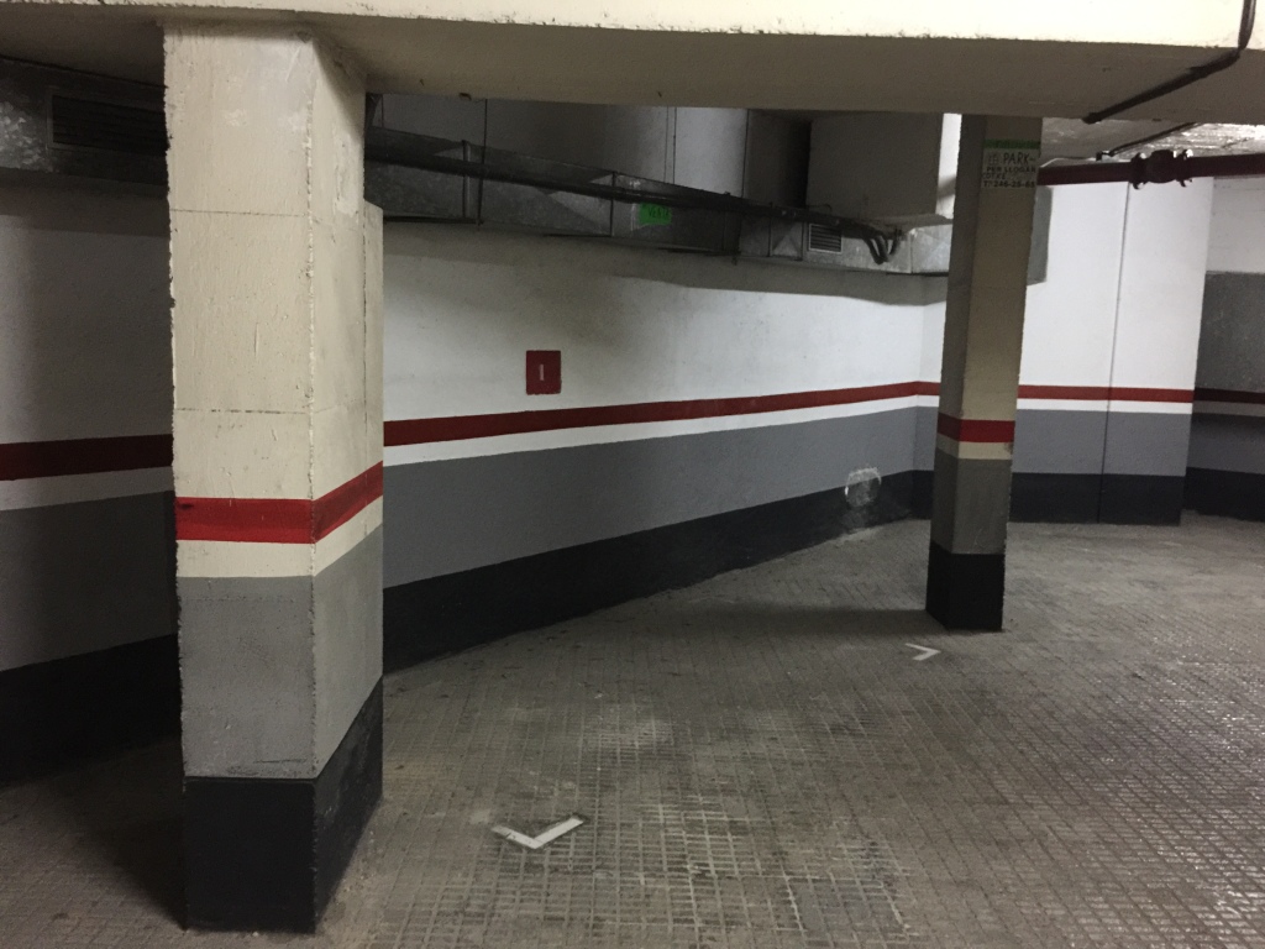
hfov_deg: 61.7
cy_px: 474
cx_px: 632
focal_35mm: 29
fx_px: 1060
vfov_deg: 48.2
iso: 160
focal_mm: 4.15
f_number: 2.2
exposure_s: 1/8
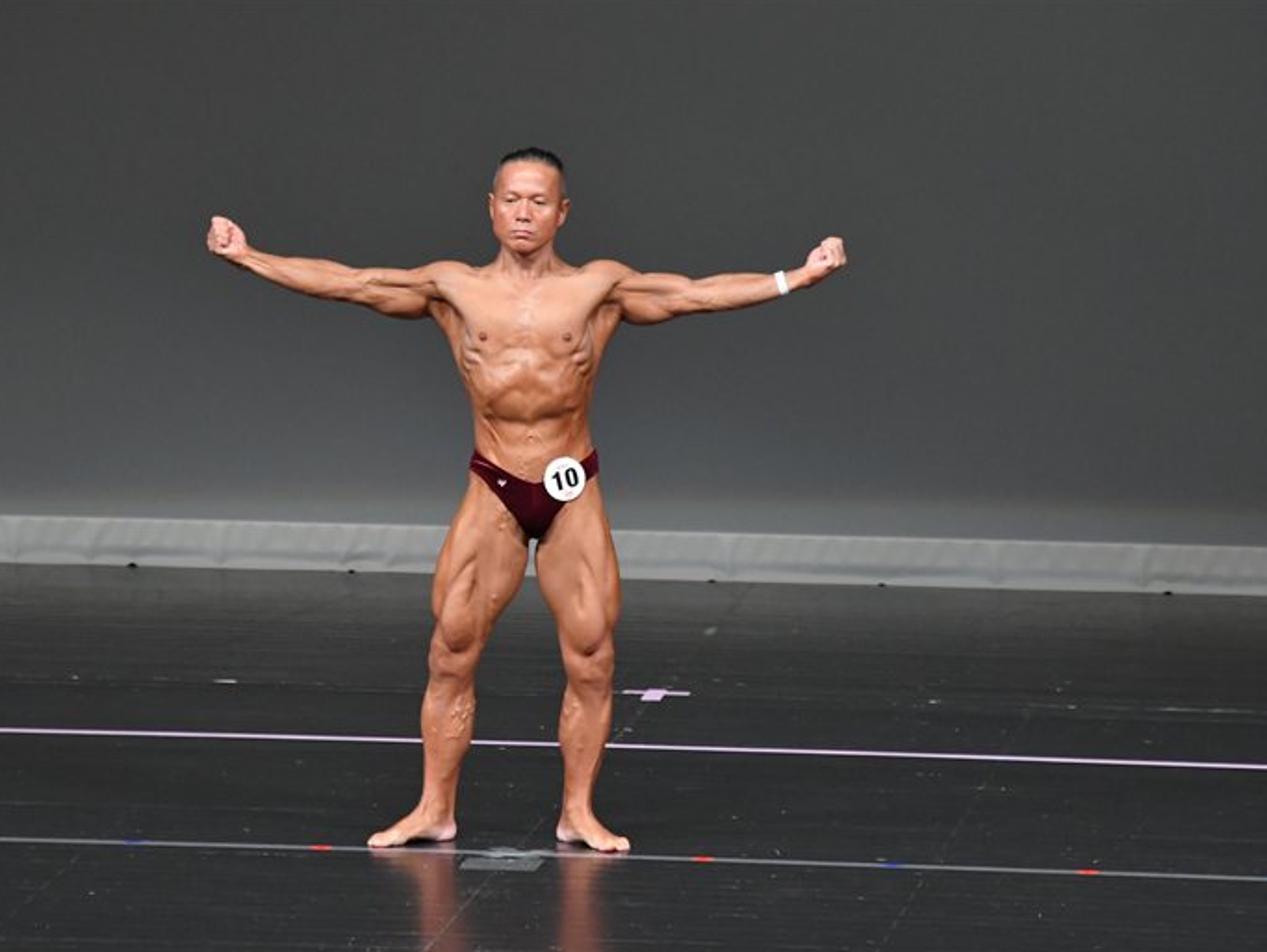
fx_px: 11975
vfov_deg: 4.6
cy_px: 477
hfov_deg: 6.1
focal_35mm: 327
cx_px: 576
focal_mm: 200
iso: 4000
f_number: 5.6
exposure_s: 1/400
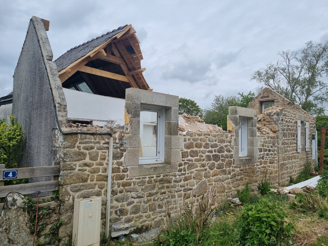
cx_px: 164
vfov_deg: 53.1
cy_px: 123
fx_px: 246
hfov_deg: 67.3
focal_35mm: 26
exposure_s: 1/3968
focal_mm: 5.4
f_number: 1.8
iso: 50
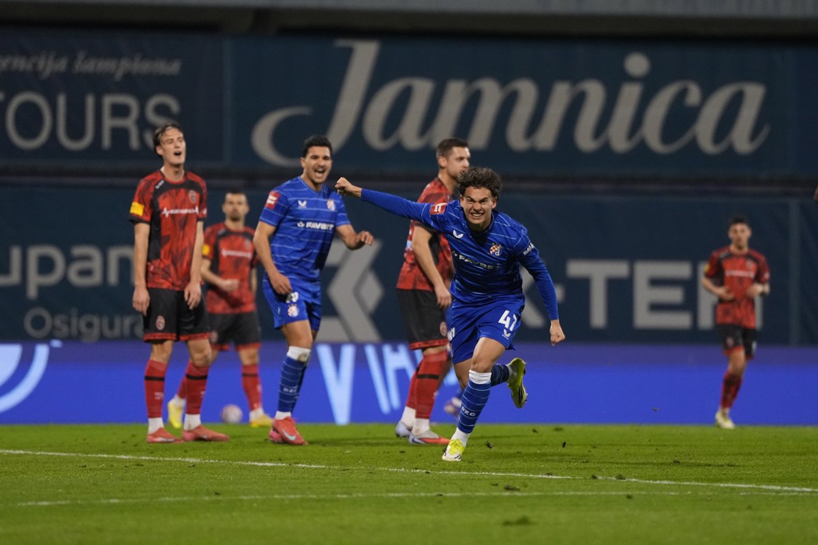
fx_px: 4474
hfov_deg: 10.4
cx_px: 409
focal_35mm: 197
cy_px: 272
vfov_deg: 7.0
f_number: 2.8
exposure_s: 1/1250
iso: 3200
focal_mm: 197
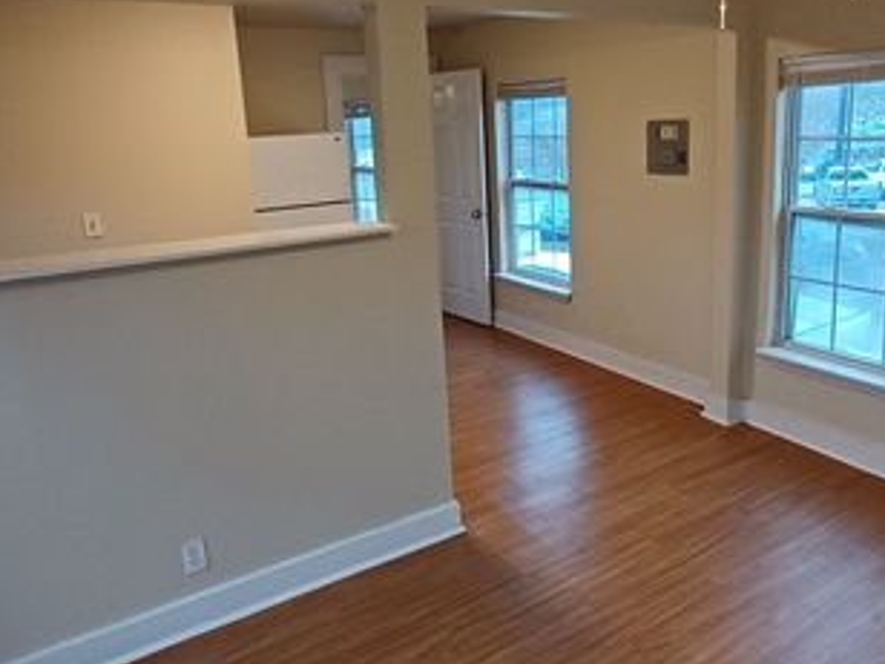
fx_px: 690
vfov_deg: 50.9
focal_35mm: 27
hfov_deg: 64.8
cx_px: 526
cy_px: 259
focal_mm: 1.42
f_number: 2.2
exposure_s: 1/30
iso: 125
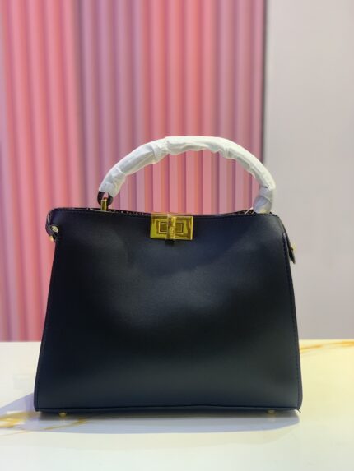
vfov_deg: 36.8
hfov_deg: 28.0
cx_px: 177
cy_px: 236
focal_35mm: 52
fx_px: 709
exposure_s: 1/50
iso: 64
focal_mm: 6
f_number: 2.4
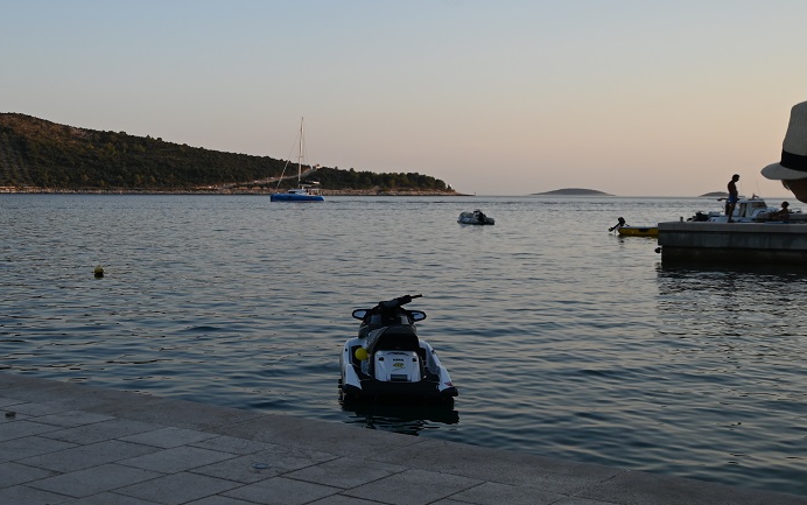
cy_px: 174
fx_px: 1166
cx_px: 292
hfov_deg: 37.9
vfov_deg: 24.3
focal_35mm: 53
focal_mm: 24
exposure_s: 1/320
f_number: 4.5
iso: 100
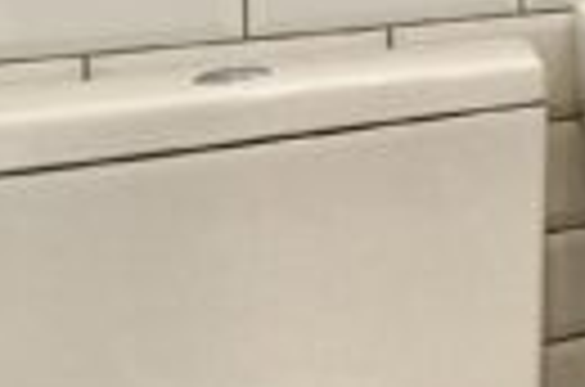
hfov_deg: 17.2
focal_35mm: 80
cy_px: -200
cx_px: 1215
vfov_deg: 15.6
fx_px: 1297
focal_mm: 18
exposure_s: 1/200
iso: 6400
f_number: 10
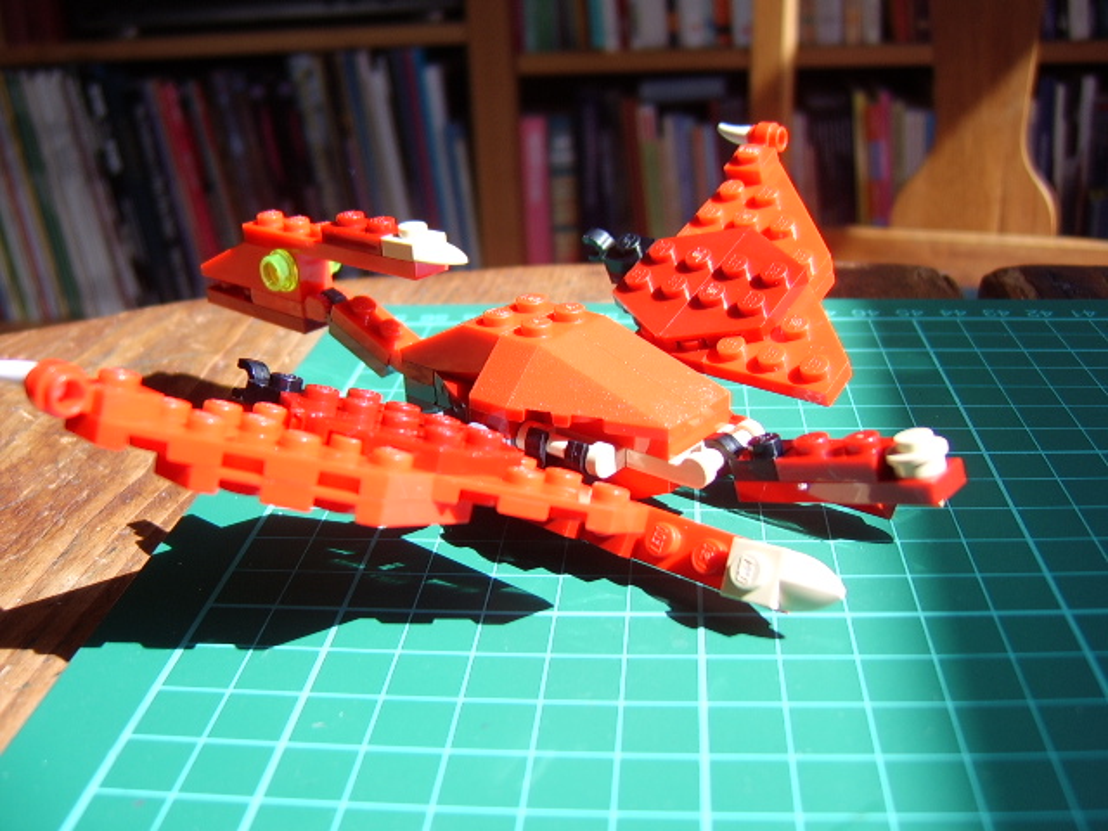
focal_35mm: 31
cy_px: 416
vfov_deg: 45.4
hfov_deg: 58.4
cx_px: 554
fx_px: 992
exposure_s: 1/229
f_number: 2.7
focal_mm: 8.13
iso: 50
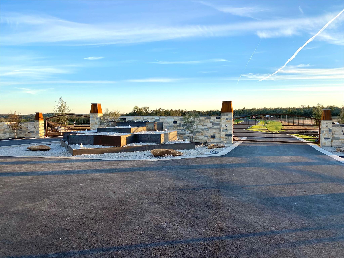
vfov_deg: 53.1
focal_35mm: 26
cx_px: 172
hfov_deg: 67.3
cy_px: 129
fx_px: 258
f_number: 1.8
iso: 32
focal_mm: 4.25
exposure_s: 1/877
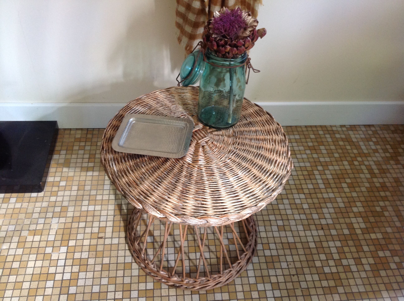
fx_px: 408
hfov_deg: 52.7
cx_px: 202
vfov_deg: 40.6
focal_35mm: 35
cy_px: 150
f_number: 2.4
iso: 125
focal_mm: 4.28
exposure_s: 1/15
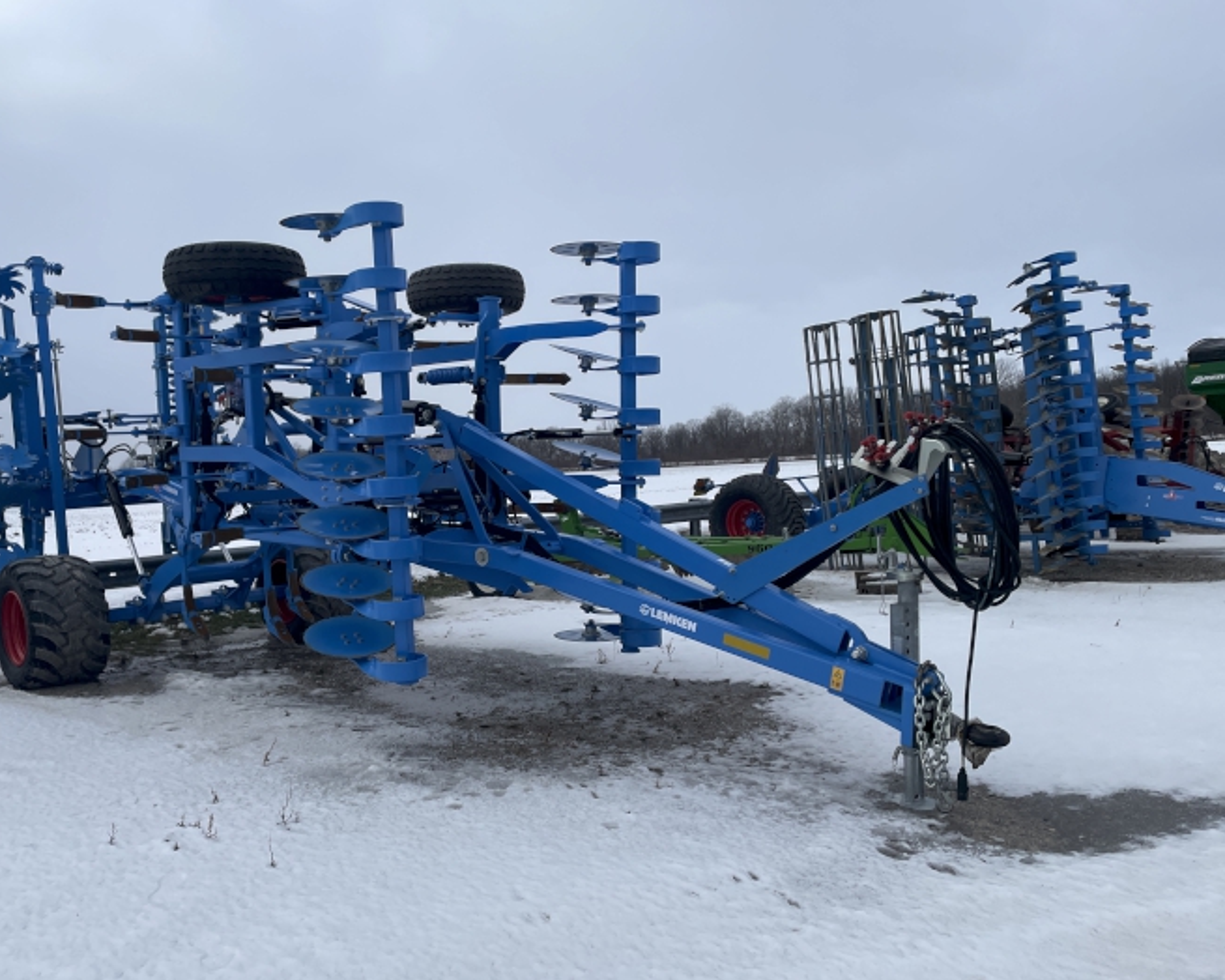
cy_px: 531
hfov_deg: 56.7
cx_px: 484
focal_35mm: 31
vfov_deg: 47.1
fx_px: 1124
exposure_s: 1/5051
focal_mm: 4.2
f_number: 1.6
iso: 32
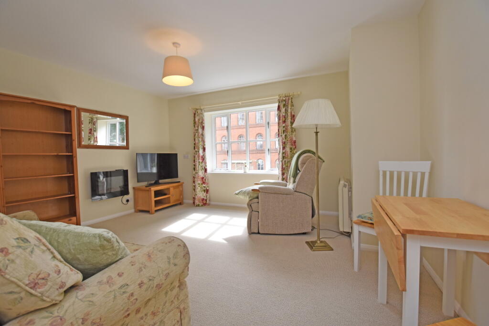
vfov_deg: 77.3
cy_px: 163
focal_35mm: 15
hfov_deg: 100.4
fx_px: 204
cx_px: 244
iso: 500
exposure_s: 1/200
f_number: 5
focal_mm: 10
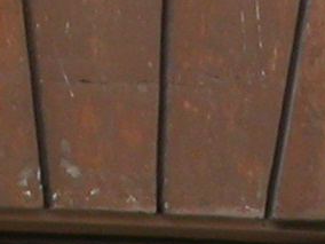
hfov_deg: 6.5
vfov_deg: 4.6
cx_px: 394
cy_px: 774
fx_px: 2854
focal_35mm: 304
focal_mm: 7.85
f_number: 4.2
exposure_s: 1/143
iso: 100
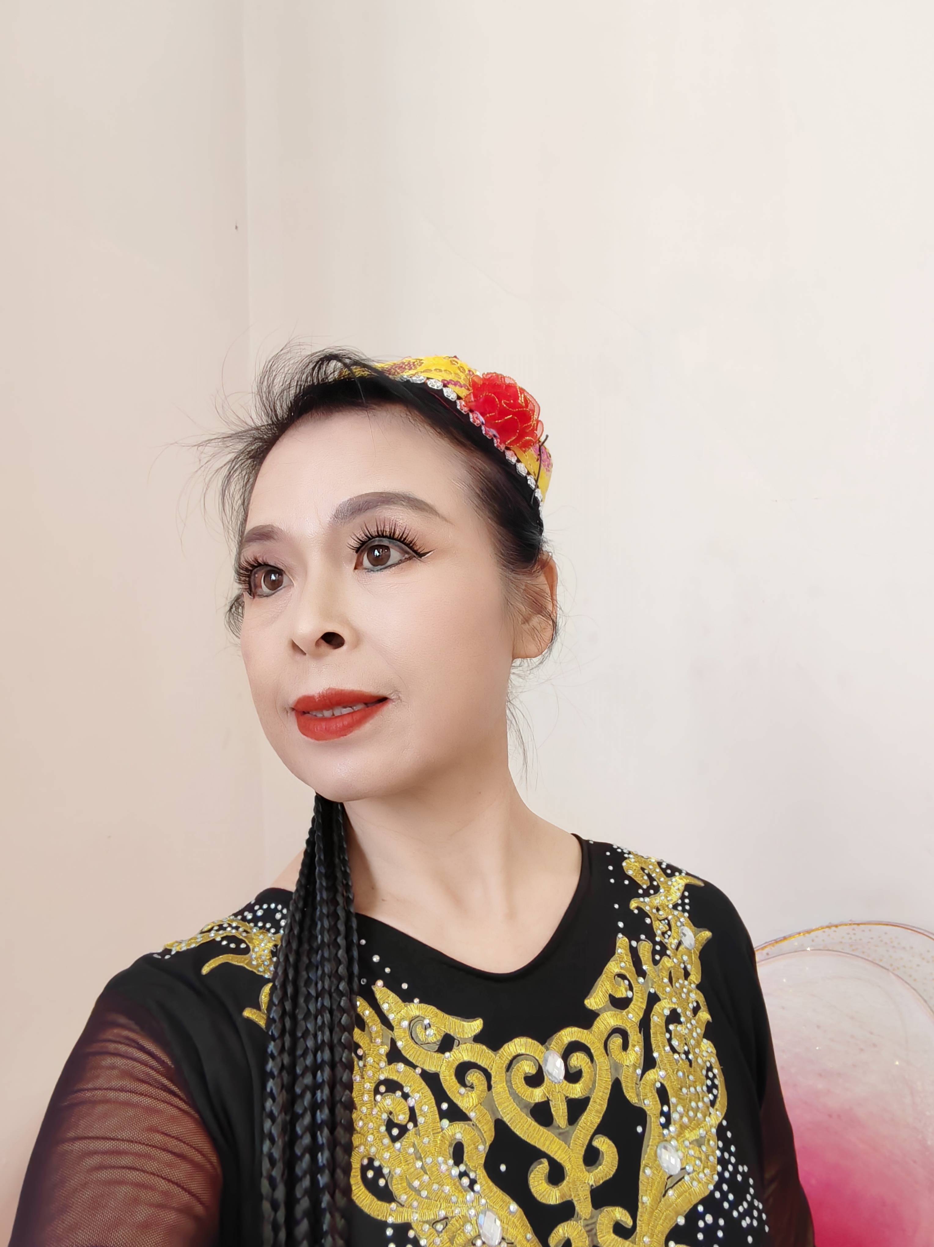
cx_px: 467
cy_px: 624
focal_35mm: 23
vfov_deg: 74.0
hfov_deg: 58.8
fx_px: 828
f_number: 2.4
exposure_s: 1/100
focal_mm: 2.66
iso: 1000
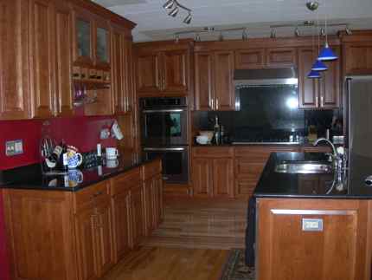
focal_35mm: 38
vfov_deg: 37.8
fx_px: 409
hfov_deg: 49.0
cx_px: 186
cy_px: 140
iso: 95
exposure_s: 1/60.1
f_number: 2.8
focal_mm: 7.8
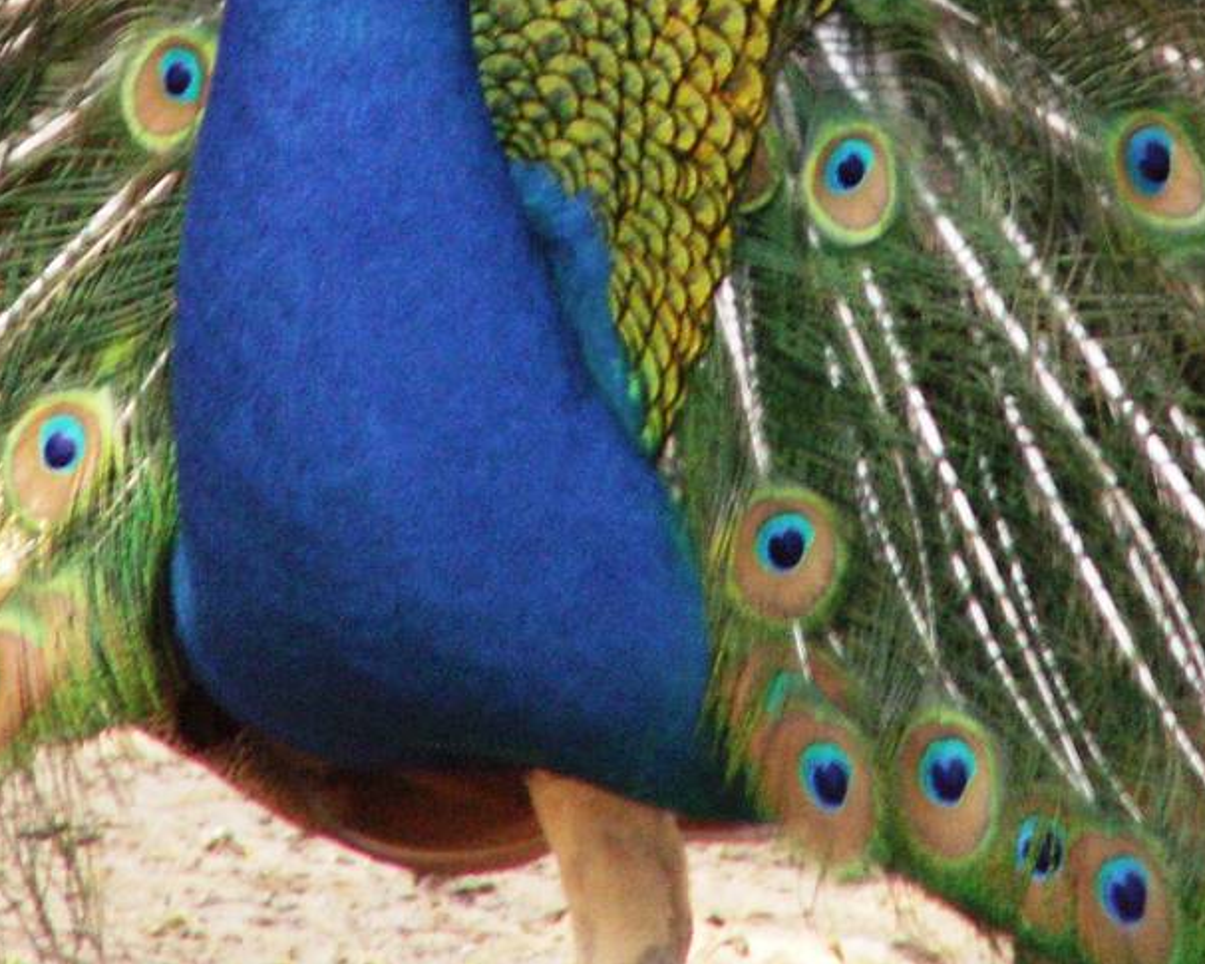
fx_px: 38594
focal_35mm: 1082
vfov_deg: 1.4
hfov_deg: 1.8
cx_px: 593
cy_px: -131
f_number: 4.5
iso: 160
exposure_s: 1/100
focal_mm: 69.45
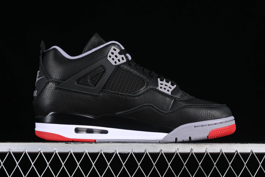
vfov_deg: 18.2
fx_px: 552
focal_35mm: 75
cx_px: 132
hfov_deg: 27.0
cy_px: 88
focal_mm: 50
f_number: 6.3
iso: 160
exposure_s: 1/60
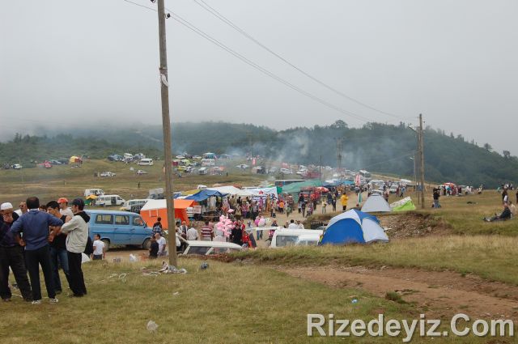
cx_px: 259
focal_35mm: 52
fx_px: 754
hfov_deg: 37.9
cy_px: 172
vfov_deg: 25.7
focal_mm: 35
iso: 200
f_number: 9
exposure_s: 1/320
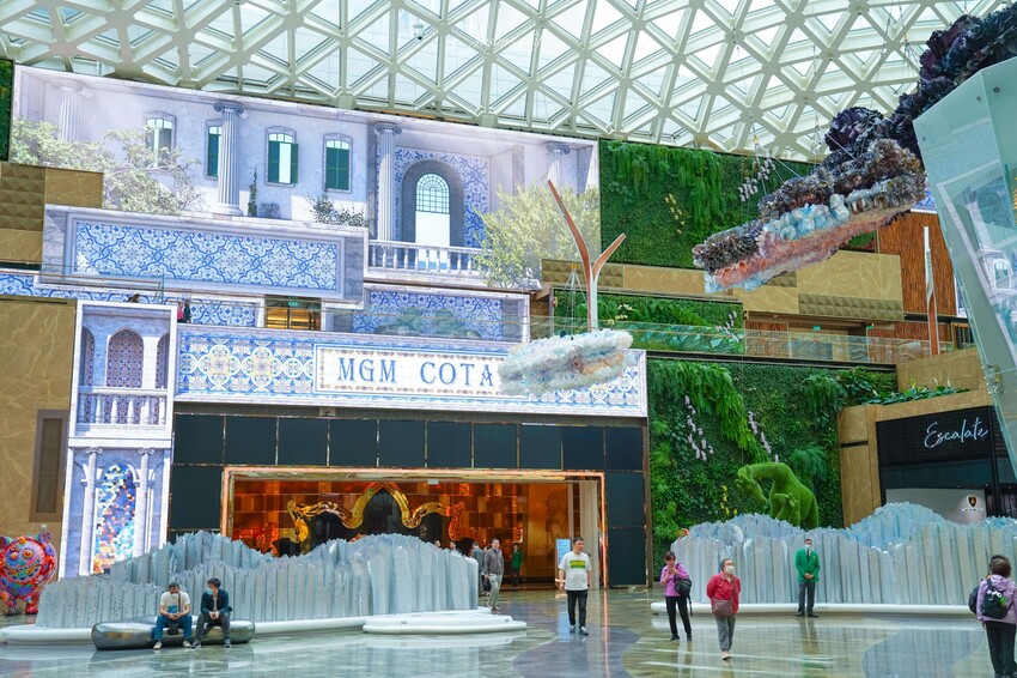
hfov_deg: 48.5
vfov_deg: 33.4
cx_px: 508
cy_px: 339
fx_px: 1130
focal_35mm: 40
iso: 100
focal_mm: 40
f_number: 3.2
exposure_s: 1/60
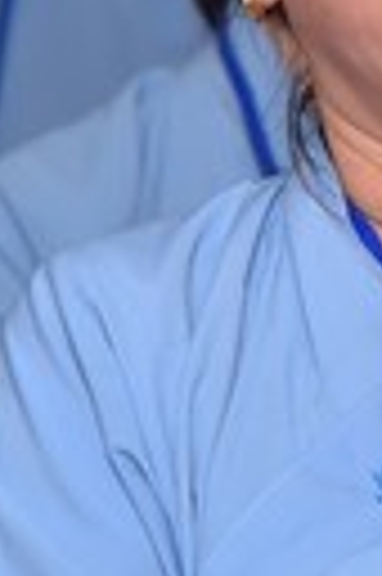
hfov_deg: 2.2
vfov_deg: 3.4
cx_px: 465
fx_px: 9719
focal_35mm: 609
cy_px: 256
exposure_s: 1/200
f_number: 5
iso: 1000
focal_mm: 120
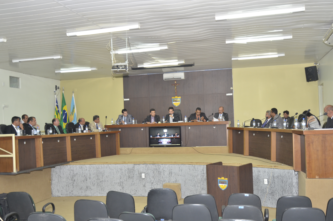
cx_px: 166
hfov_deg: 53.2
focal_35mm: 36
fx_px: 332
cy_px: 110
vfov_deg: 36.7
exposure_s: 1/60
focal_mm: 24
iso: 800
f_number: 4
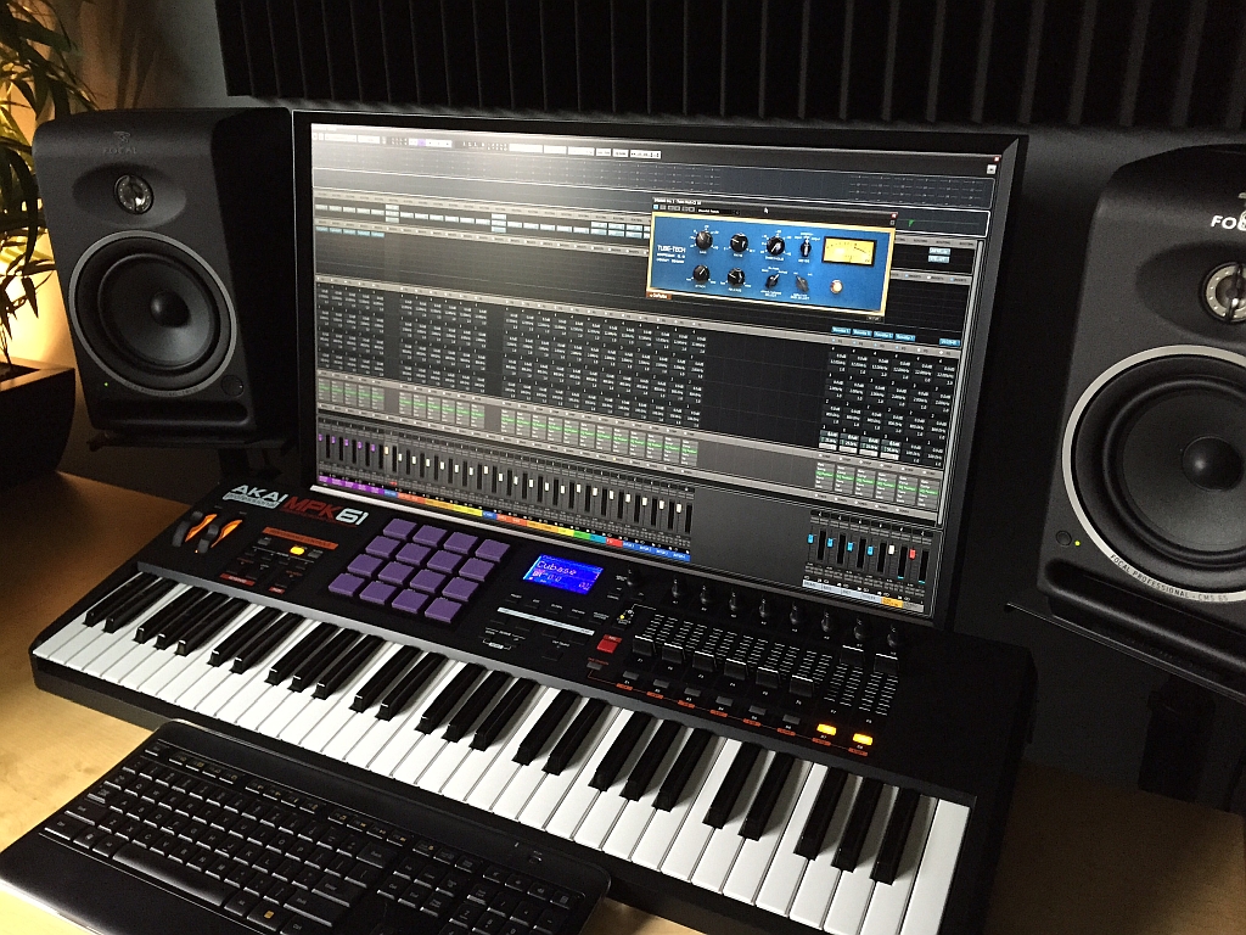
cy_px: 468
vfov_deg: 48.2
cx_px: 623
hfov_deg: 61.7
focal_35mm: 29
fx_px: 1044
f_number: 2.2
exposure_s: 1/24
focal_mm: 4.15
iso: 250
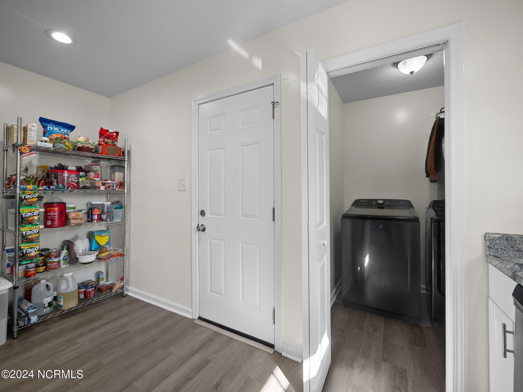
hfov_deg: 102.1
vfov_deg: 85.7
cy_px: 196
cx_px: 262
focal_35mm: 14
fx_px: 212
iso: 400
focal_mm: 7
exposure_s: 1/40
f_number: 4
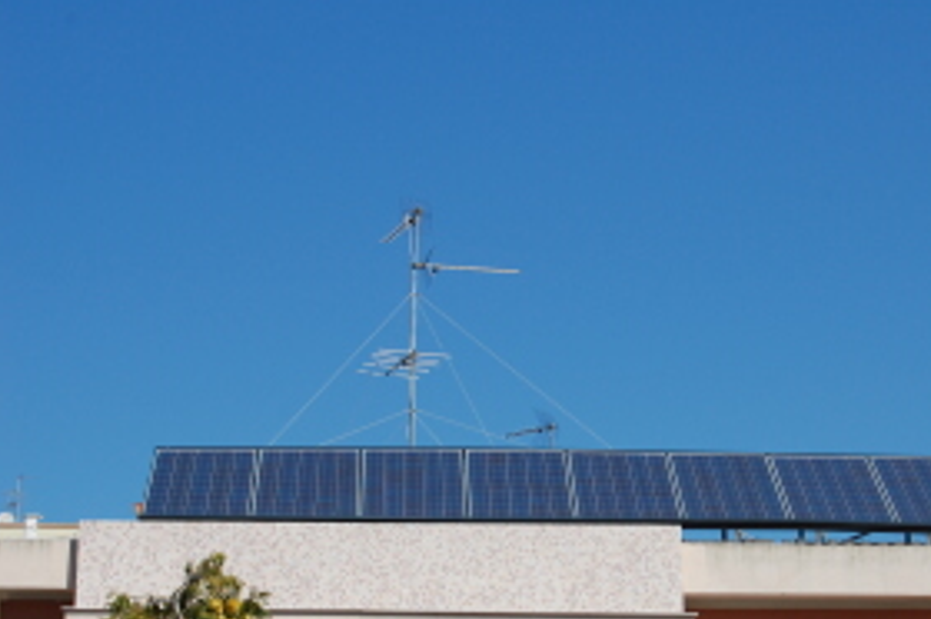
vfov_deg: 11.6
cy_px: 436
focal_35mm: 118
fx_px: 3041
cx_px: 635
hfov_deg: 17.4
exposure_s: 1/400
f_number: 10
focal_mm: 55
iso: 200
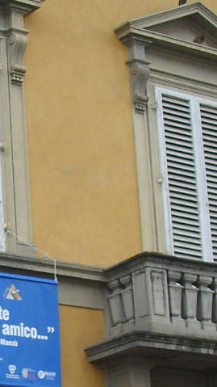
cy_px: 334
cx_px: -26
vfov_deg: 15.0
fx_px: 1454
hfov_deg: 8.5
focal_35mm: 142
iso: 50
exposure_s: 1/90
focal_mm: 6.6
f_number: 3.5
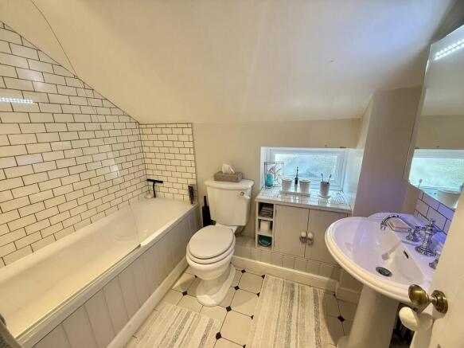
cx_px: 232
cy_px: 174
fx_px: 188
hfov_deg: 102.1
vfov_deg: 85.7
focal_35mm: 14
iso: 160
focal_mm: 2.22
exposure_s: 1/100
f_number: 2.2
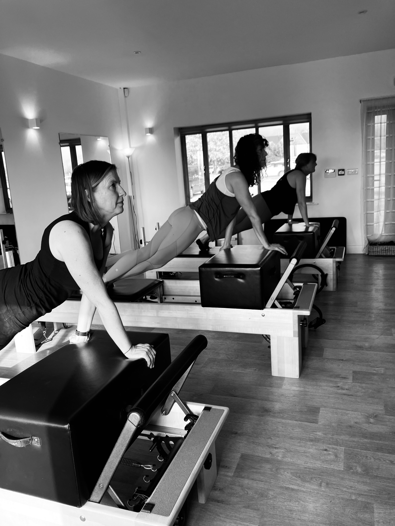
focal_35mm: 28
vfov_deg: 63.4
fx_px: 426
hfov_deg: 49.7
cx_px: 198
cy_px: 263
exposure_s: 1/100
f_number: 1.8
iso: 32
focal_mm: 3.99
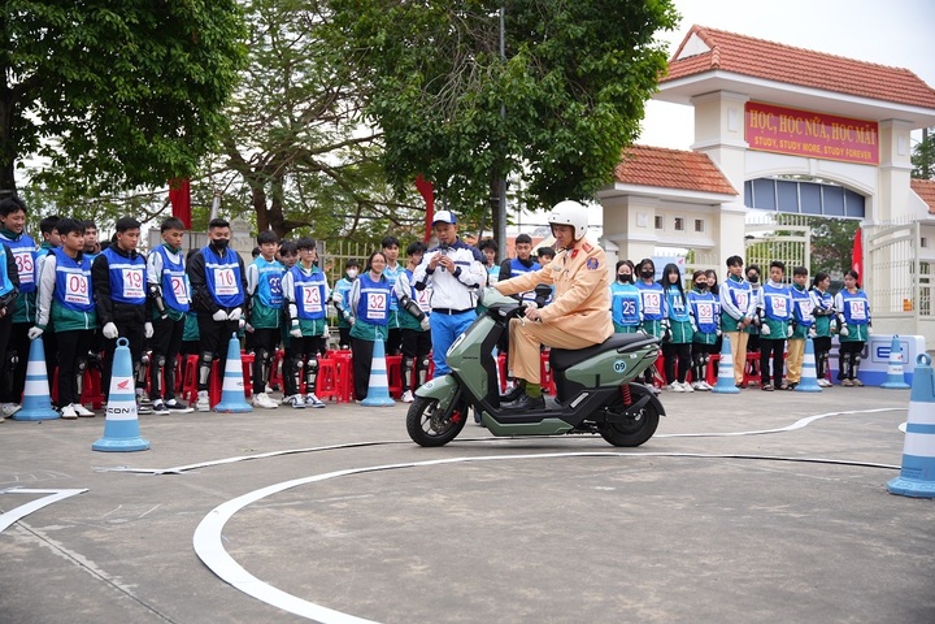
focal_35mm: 43
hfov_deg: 45.2
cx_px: 468
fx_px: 1122
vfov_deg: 31.1
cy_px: 312
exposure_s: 1/400
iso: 500
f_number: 3.5
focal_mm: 43.2
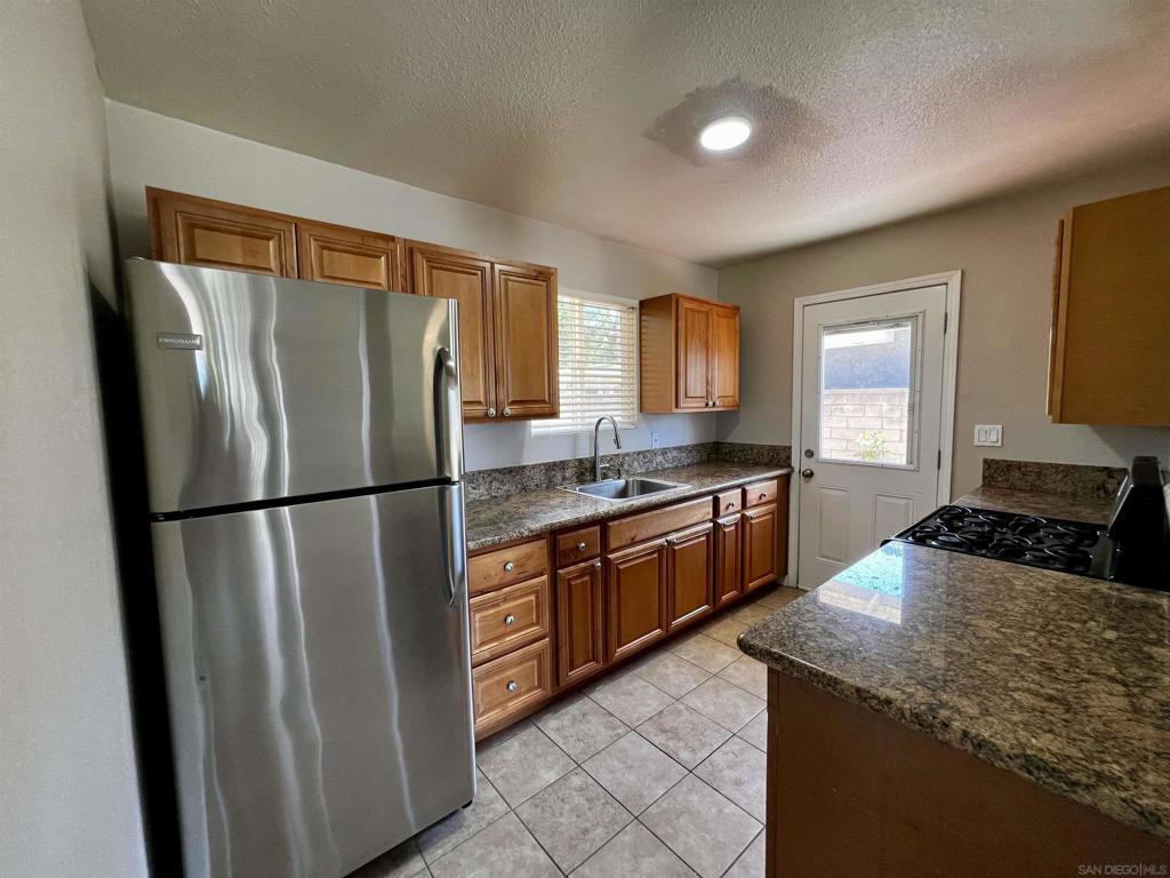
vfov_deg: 89.9
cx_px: 585
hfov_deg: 106.2
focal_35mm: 13
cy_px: 439
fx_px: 439
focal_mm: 1.57
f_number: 1.8
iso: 200
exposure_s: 1/99
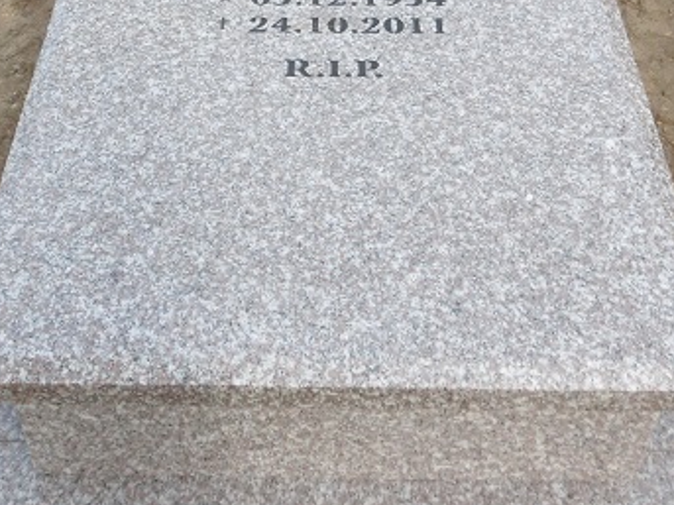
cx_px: 314
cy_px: 86
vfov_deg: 25.5
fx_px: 1090
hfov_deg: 34.3
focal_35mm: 56
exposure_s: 1/500
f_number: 3.1
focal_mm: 4.3
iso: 100
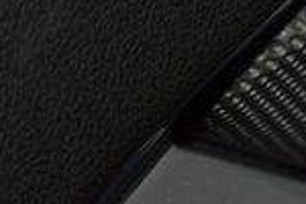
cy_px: -454
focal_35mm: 716
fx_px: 6086
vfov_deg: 1.9
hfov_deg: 2.9
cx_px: -186
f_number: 8
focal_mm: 70
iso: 100
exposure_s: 1/125
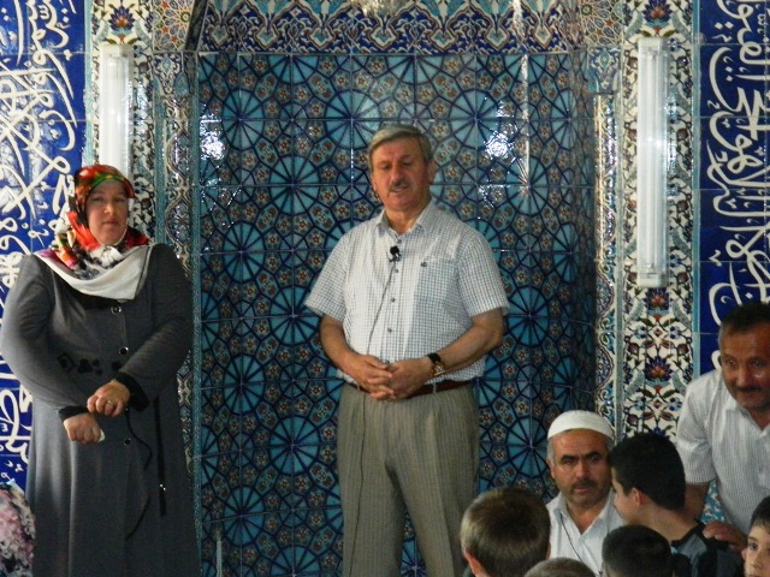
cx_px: 385
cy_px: 288
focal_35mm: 129
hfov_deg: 15.3
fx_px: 2869
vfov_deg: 11.5
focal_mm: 23.2
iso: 800
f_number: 4.7
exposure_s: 1/60
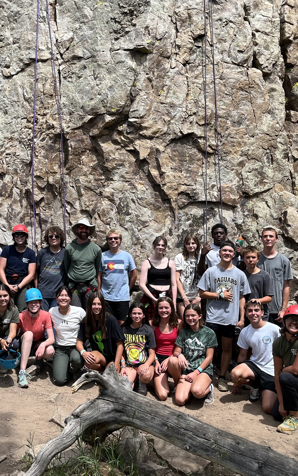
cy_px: 238
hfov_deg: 34.1
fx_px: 481
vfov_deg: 52.7
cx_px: 96
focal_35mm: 37
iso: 50
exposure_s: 1/1890
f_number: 1.6
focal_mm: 5.1
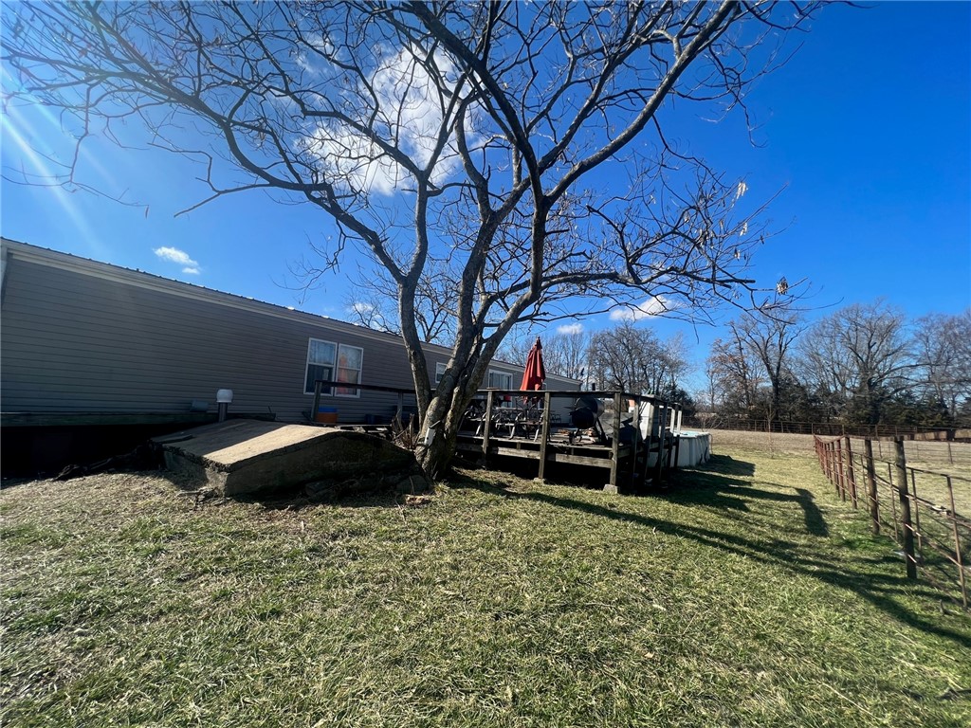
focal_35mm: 13
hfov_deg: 106.2
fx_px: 365
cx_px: 486
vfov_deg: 89.9
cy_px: 364
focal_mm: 1.57
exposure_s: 1/951
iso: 32
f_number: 1.8
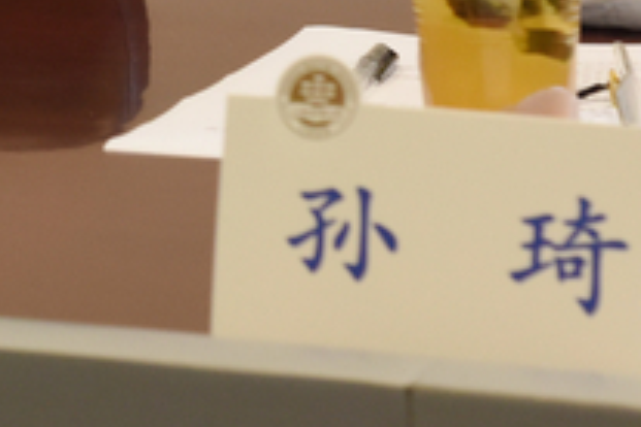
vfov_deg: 3.8
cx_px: -629
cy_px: -373
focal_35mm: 362
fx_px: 6445
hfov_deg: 5.6
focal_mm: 75
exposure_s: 1/125
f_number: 6.3
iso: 1600
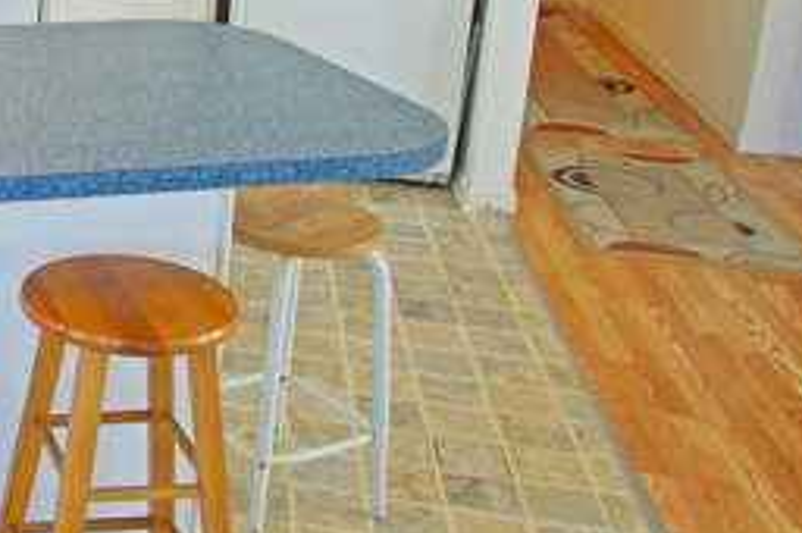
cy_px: 69
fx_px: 1302
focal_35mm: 58
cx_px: -204
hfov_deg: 28.8
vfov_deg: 22.6
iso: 250
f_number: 4
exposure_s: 1/60
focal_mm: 13
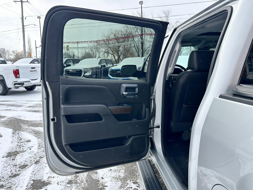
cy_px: 95
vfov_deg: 56.8
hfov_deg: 71.6
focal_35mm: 24
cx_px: 126
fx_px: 175
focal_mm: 6.86
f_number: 1.78
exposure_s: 1/2155
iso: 80
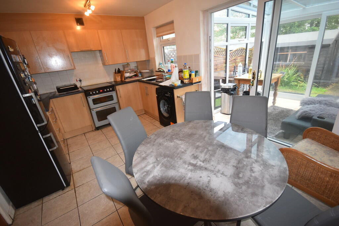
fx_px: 141
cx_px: 170
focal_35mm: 15
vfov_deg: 77.3
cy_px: 113
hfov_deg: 100.4
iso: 800
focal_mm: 10
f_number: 4.5
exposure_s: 1/80
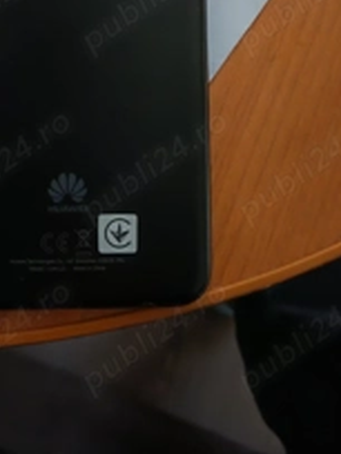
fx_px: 696
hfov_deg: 27.1
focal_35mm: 53
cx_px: 76
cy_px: 33
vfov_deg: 33.9
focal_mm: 5.52
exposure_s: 1/17
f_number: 1.95
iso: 2500
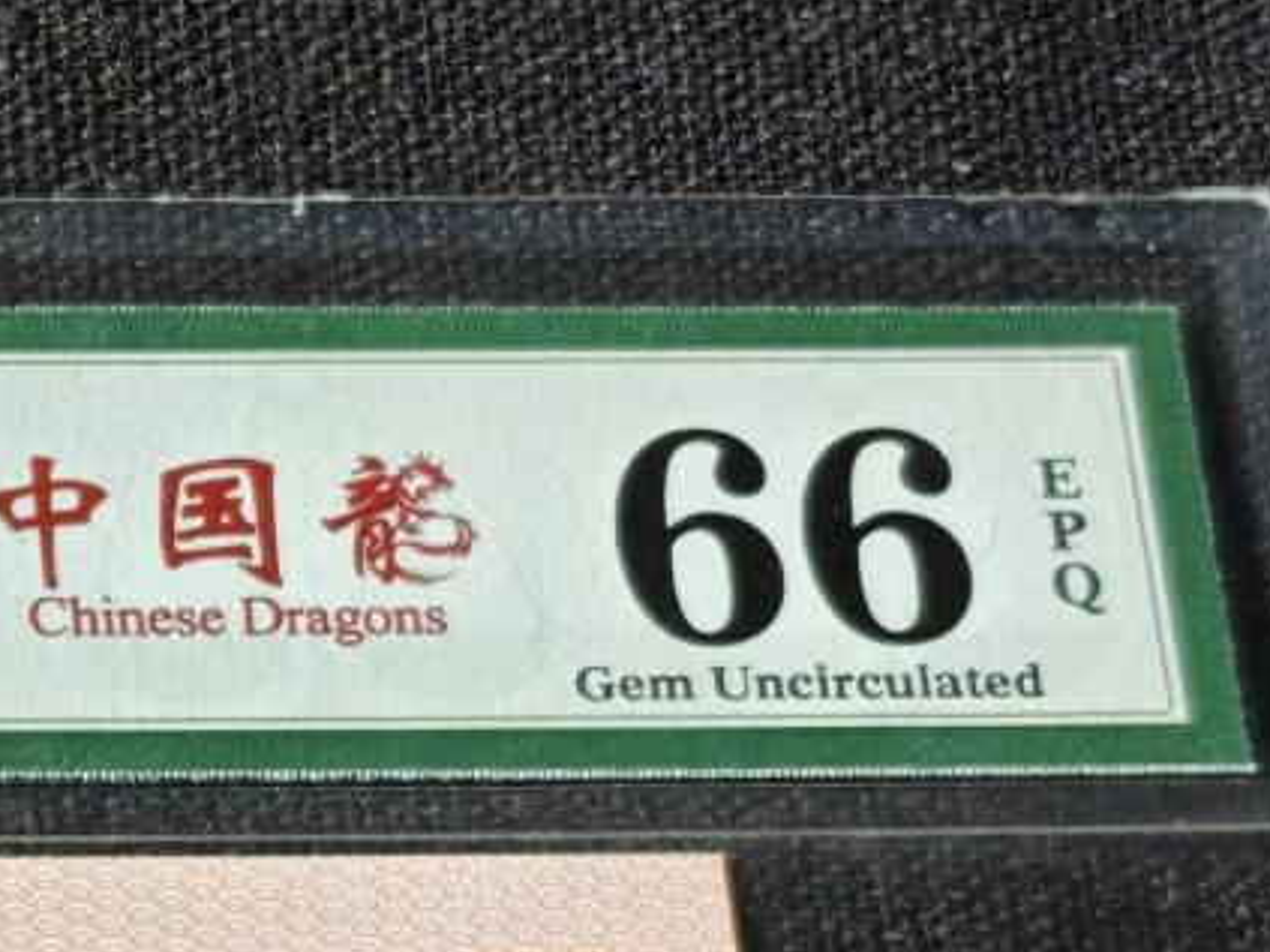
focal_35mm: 215
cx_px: -694
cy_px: 826
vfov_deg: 6.9
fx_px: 7886
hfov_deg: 9.0
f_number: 1.5
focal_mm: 4.94
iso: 50
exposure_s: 1/1967
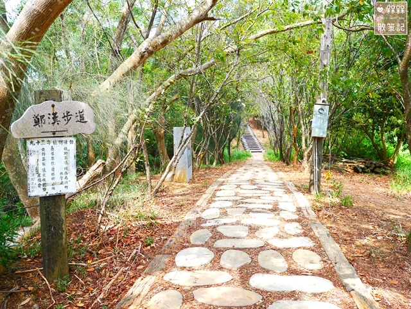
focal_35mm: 30
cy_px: 154
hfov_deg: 59.9
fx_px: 356
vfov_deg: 46.9
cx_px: 206
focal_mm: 15
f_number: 2.8
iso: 160
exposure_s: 1/250
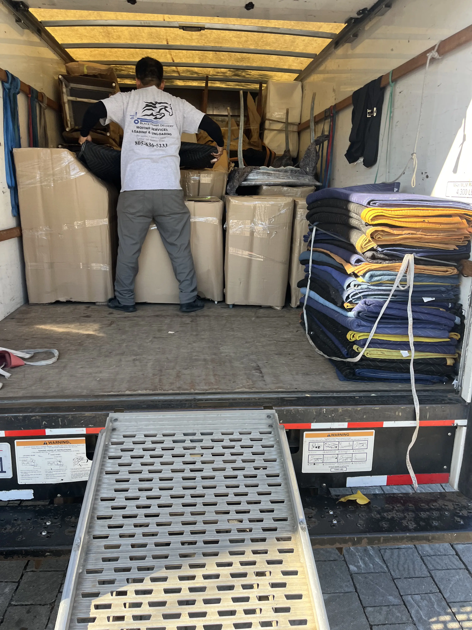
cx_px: 236
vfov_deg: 67.3
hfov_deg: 53.1
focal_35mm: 26
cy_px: 315
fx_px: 473
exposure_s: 1/387
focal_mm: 5.1
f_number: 1.6
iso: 50
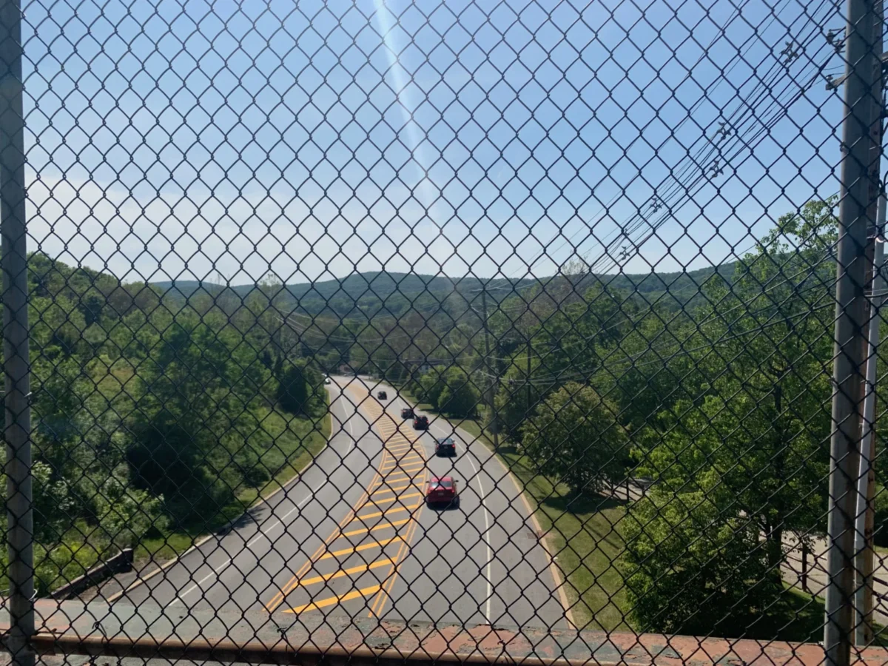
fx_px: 667
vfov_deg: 53.1
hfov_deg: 67.3
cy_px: 333
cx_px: 444
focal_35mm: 26
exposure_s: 1/4464
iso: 25
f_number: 1.8
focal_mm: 4.25
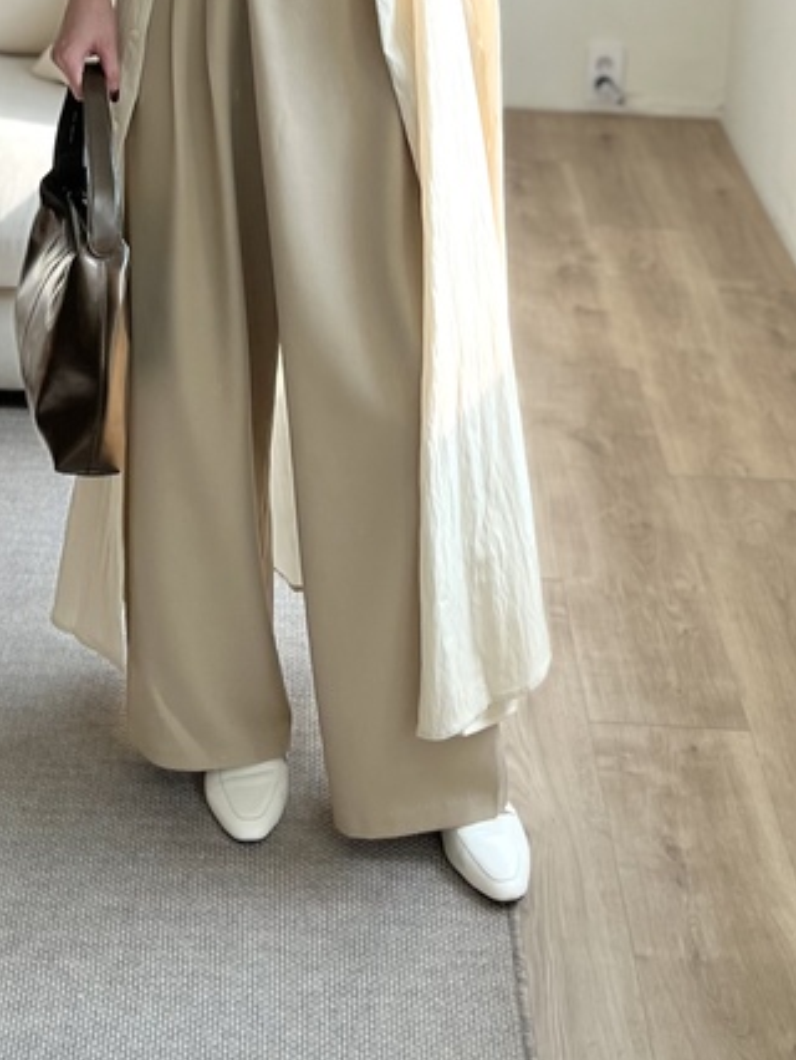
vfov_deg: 28.9
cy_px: -85
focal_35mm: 61
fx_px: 1868
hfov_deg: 24.1
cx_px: 391
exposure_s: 1/442
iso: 50
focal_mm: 5.1
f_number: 1.6
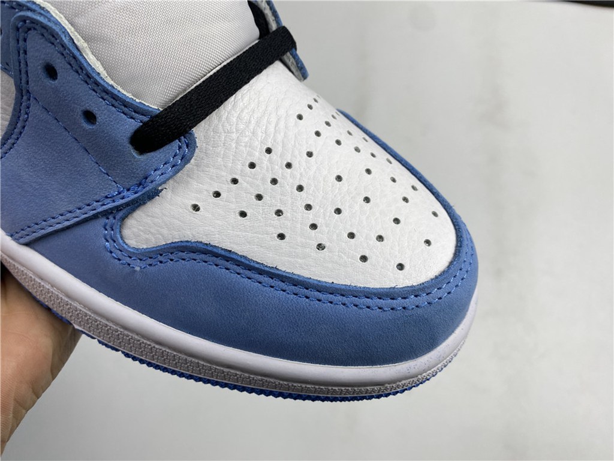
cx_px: 307
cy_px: 230
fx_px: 461
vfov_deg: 53.1
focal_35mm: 26
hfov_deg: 67.3
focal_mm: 4.25
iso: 32
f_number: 1.8
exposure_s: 1/113
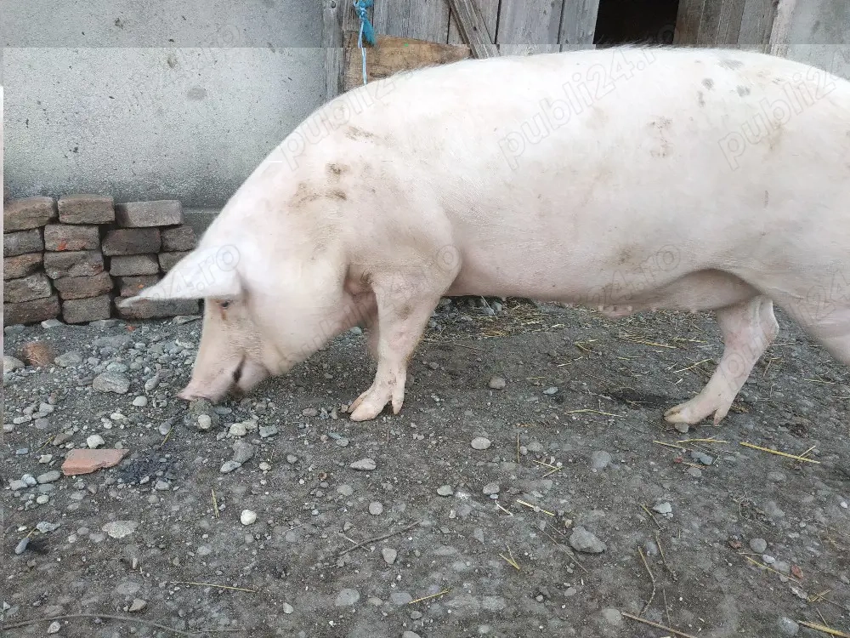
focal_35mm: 24
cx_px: 425
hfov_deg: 71.6
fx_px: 589
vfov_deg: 56.8
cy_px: 319
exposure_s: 1/100
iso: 160
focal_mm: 3.94
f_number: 1.9
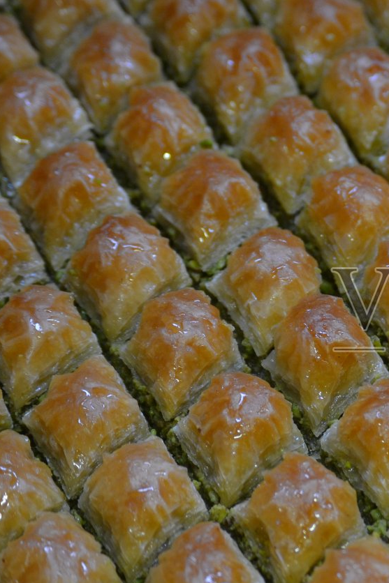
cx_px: 449
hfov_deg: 8.6
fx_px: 2561
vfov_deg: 13.0
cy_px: 316
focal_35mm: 158
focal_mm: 55
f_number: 4
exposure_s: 1/60
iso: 400
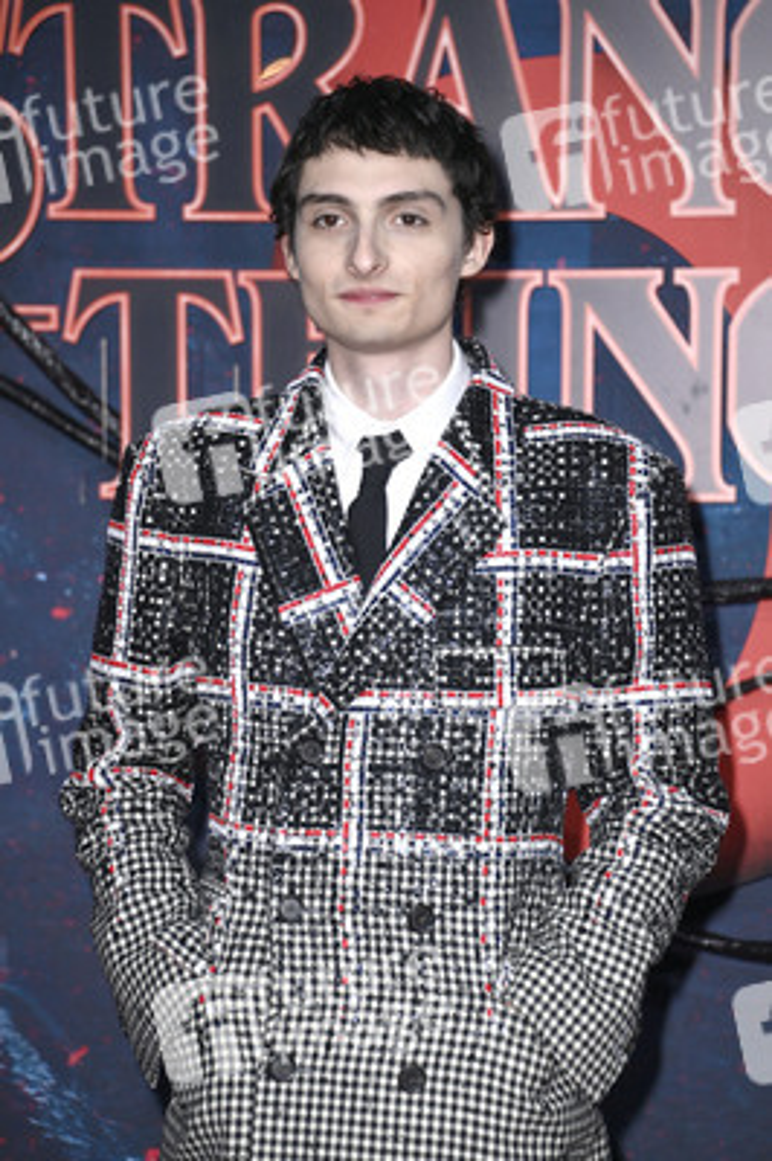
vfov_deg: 12.8
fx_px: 5155
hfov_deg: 8.6
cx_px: 386
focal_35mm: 160
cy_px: 580
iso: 500
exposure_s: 1/200
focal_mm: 160
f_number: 5.6
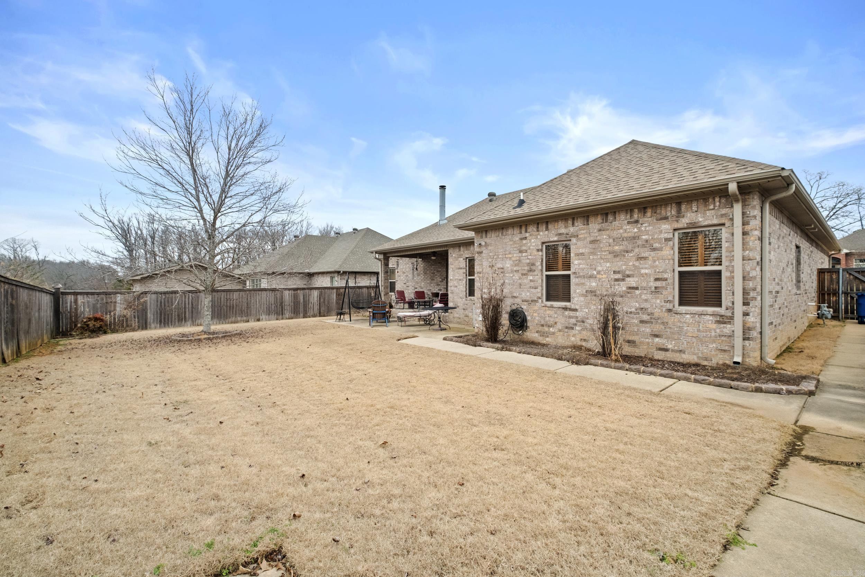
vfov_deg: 77.3
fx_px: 360
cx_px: 432
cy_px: 288
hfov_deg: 100.4
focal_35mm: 15
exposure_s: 1/100
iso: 800
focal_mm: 10
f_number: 5.6
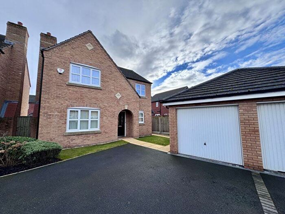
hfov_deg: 102.1
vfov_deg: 85.7
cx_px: 142
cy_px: 107
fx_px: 115
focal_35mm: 14
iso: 50
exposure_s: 1/858
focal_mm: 2.22
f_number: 2.2
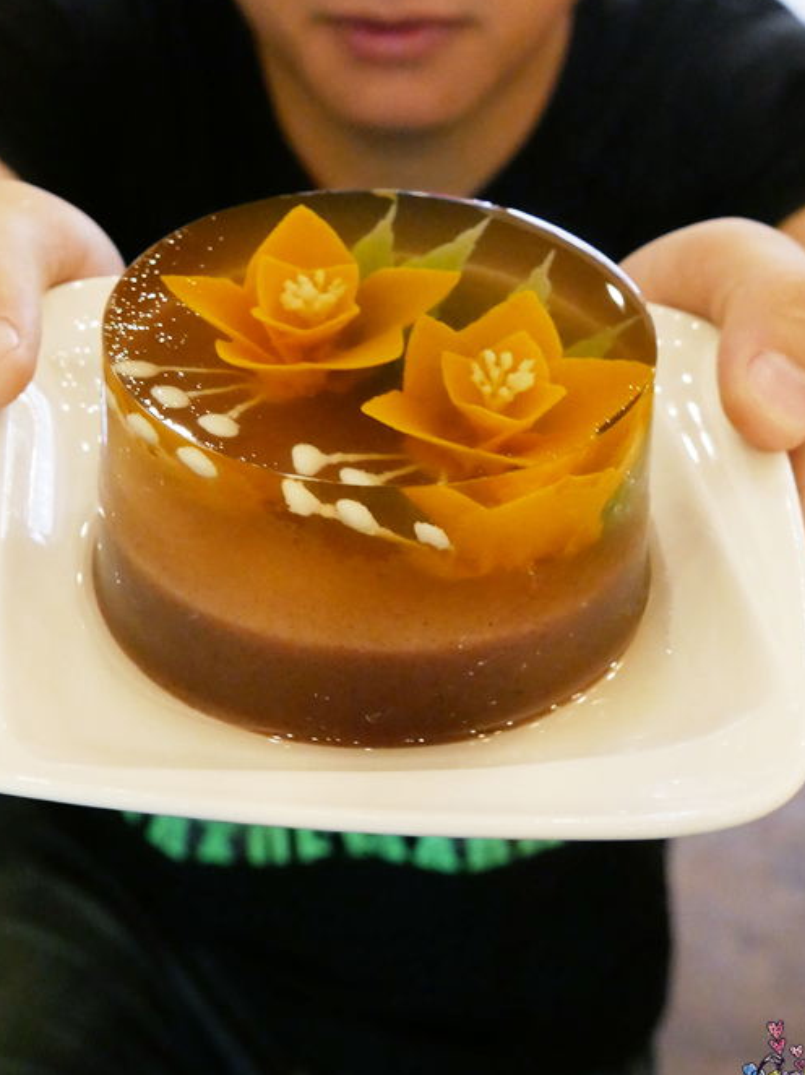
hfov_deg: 22.6
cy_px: 356
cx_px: 396
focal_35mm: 65
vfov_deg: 29.6
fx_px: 2017
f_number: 5.6
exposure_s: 1/50
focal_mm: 21
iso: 3200
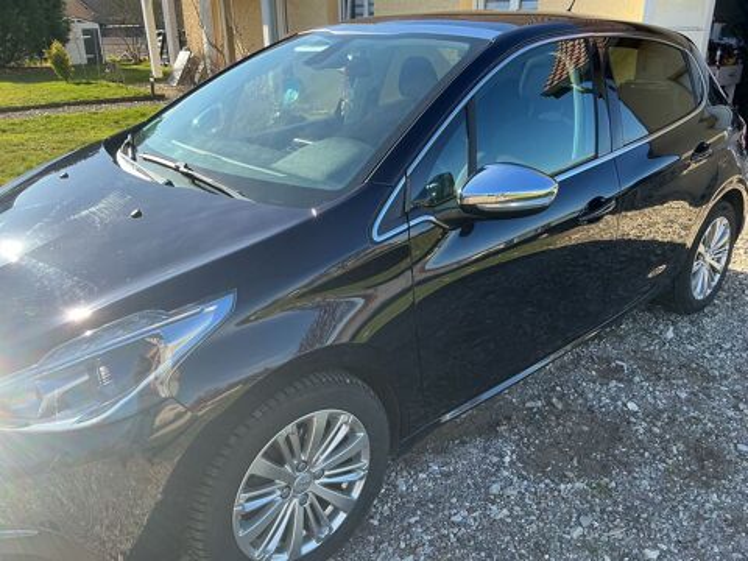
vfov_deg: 48.2
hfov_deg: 61.7
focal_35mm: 29
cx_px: 374
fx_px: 627
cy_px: 280
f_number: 1.8
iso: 25
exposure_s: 1/457
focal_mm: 3
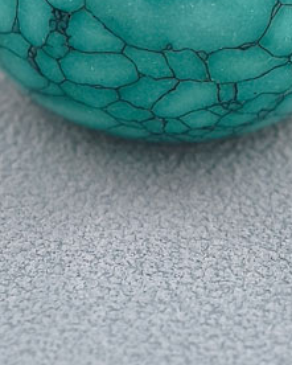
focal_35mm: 347
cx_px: 172
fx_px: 3746
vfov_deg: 5.5
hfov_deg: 4.5
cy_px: -89
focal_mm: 22.48
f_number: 2.67
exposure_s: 1/160
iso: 125
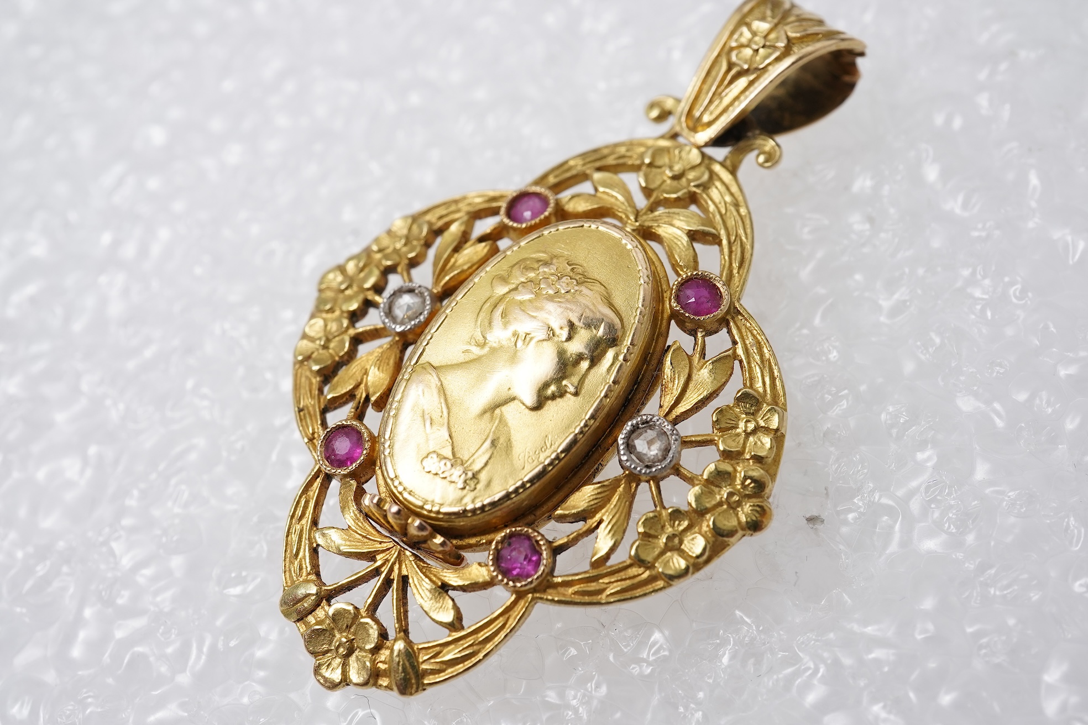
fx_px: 1360
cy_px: 362
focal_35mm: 45
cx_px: 544
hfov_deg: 43.6
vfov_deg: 29.9
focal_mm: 30
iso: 400
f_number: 20
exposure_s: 1/125
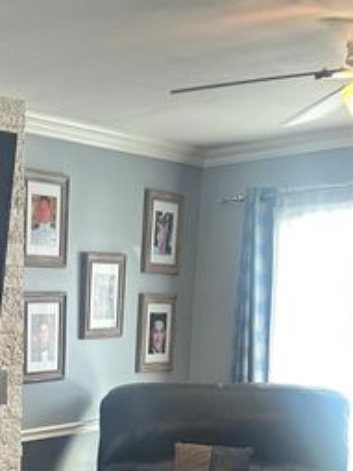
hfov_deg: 20.5
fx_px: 925
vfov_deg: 26.2
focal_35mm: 68
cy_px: 527
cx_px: -41
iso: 100
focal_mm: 5.7
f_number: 1.5
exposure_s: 1/60
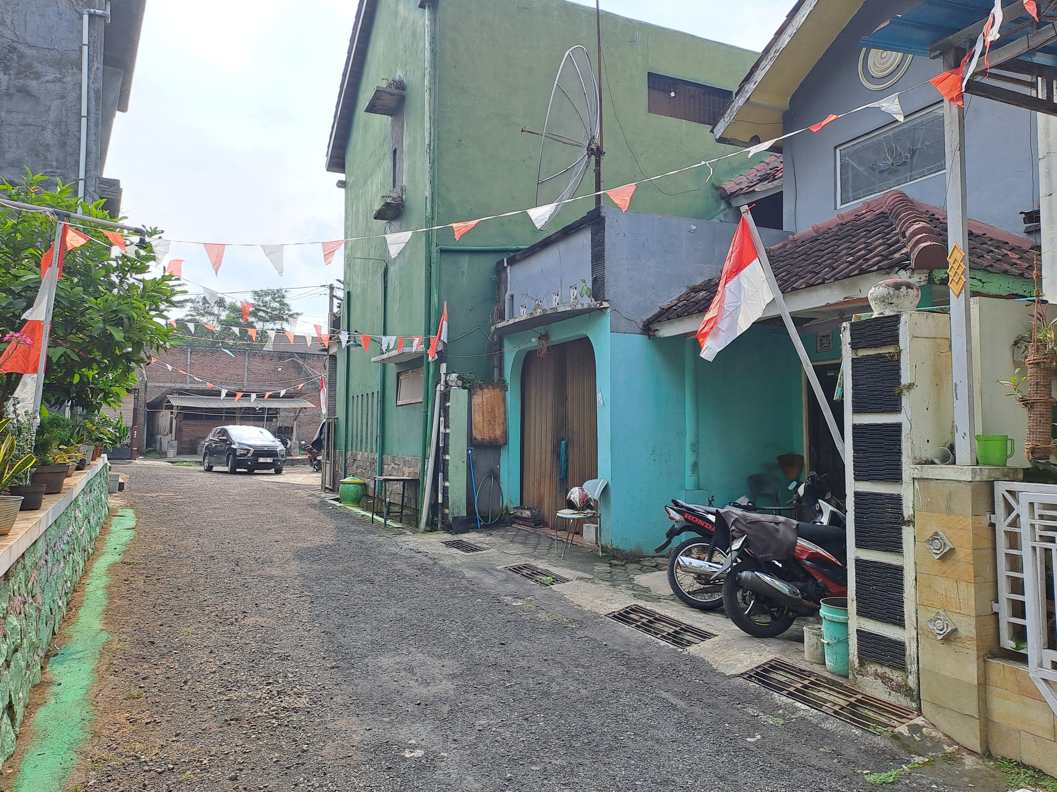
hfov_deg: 69.4
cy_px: 396
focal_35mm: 25
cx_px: 528
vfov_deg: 54.9
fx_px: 763
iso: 32
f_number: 1.8
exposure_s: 1/718
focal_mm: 4.65
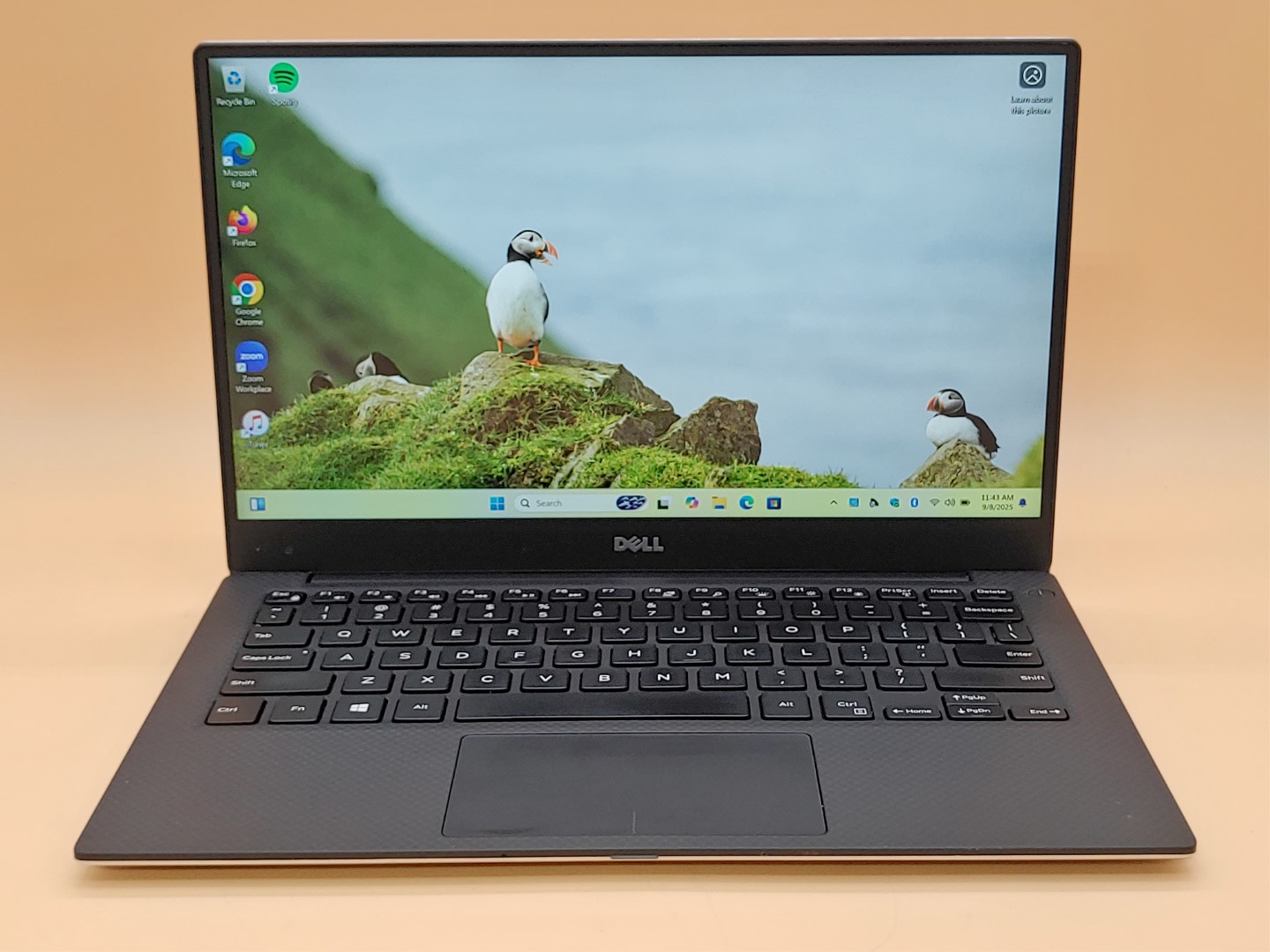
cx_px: 635
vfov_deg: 29.7
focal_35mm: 49
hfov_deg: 38.9
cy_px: 476
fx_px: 1798
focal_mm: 4.36
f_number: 1.8
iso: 50
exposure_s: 1/66
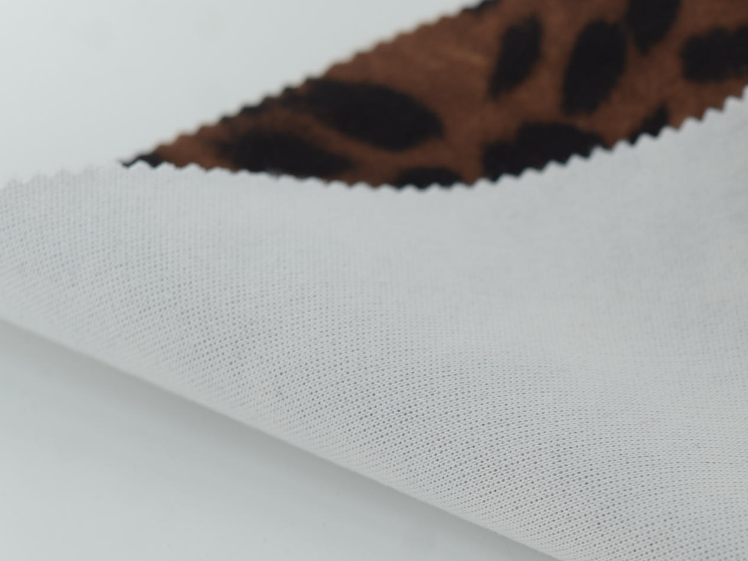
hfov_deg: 16.6
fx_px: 2464
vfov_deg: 12.9
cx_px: 864
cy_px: 476
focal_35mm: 114
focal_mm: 50
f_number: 3.5
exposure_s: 1/200
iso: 100
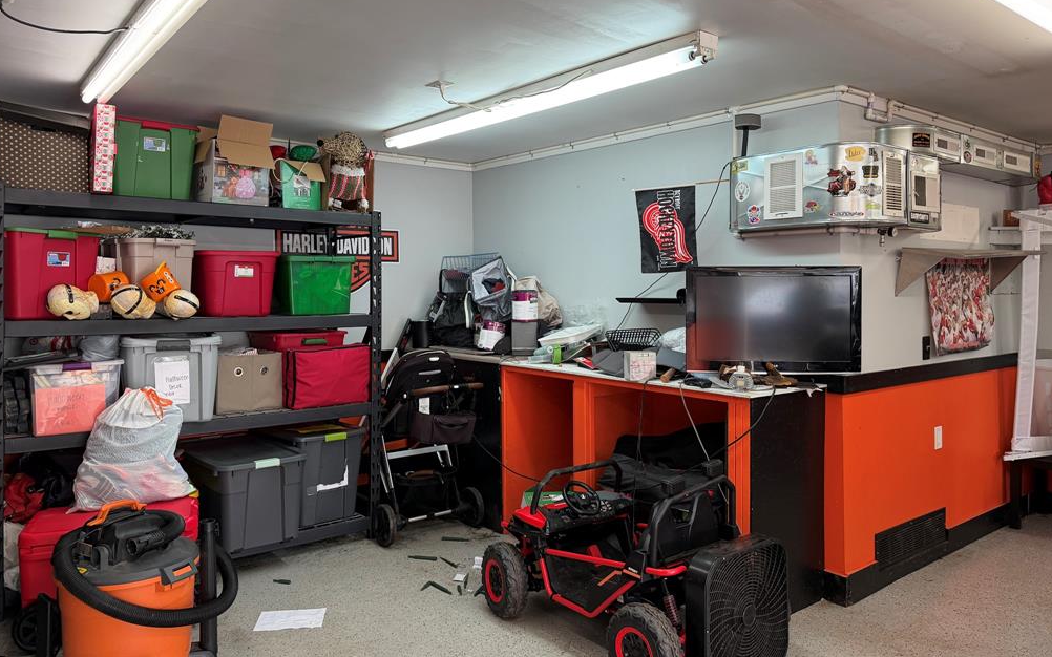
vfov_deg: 47.5
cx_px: 525
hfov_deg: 70.4
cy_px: 289
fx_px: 745
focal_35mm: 26
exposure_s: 1/120
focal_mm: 6.76
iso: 160
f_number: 1.78
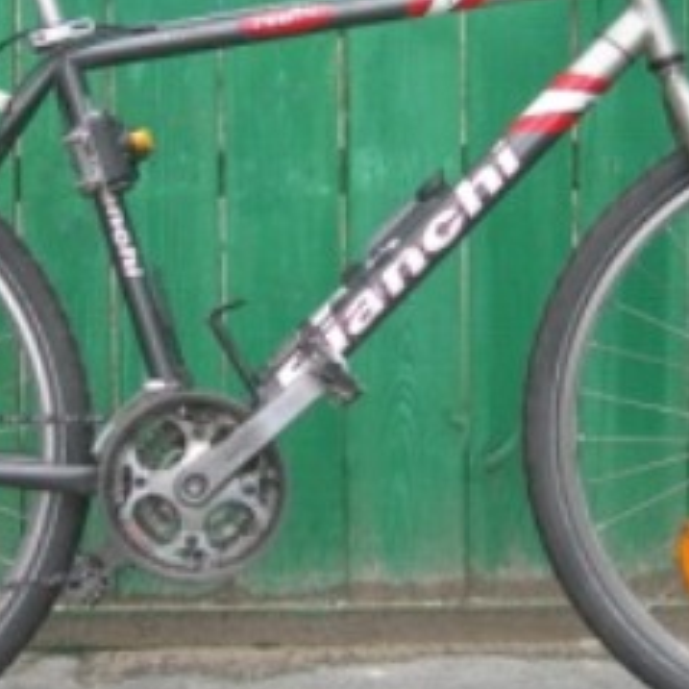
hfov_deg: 17.9
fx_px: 2184
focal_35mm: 97
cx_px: 326
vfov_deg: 17.9
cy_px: 248
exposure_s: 1/53.1
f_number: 2.9
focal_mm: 8.5
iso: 50
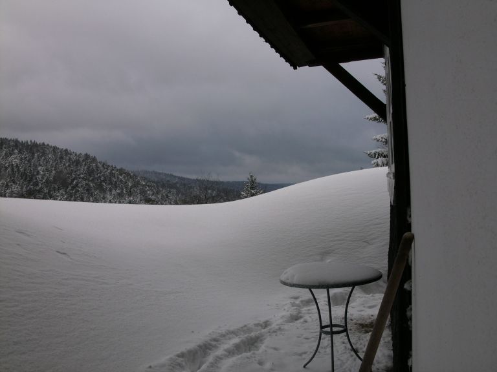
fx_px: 503
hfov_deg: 52.6
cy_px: 186
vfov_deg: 40.7
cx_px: 248
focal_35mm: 35
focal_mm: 8.8
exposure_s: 1/500
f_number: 7.1
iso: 100
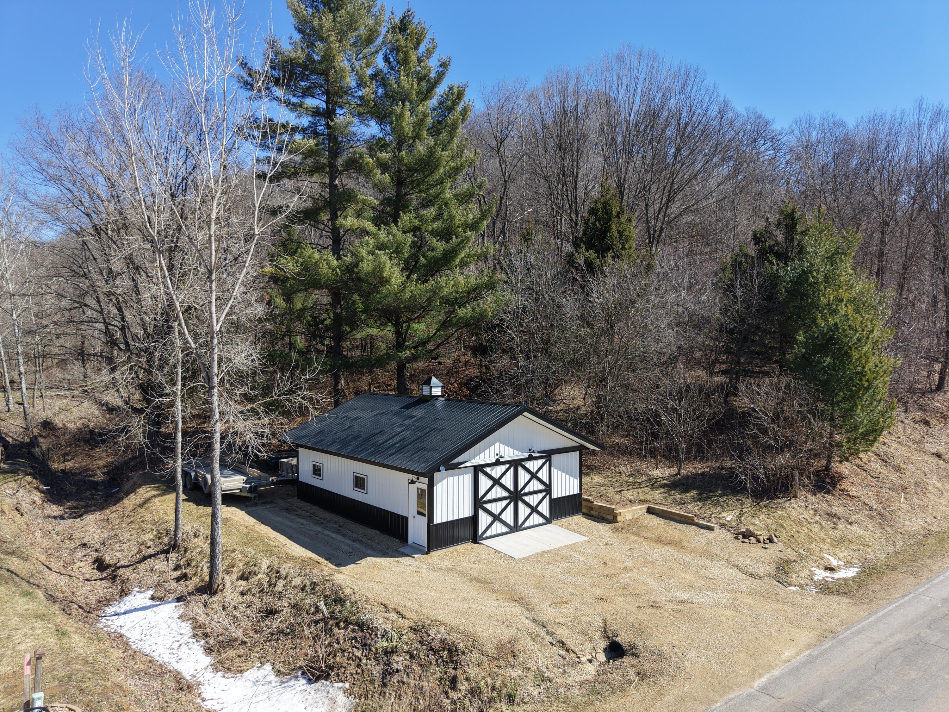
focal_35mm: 24
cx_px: 474
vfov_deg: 56.8
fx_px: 658
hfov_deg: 71.6
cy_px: 356
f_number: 1.8
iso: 220
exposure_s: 1/3000
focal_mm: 8.67
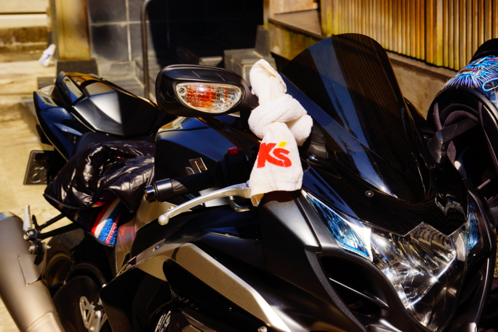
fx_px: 1162
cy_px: 166
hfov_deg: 24.2
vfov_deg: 16.3
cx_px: 249
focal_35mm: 84
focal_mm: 56
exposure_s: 1/320
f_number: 9
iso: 100
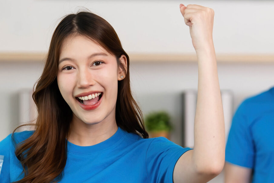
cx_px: 90
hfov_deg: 14.5
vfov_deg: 9.6
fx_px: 1073
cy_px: 189
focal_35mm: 141
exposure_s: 1/800
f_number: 1.6
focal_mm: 50
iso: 400
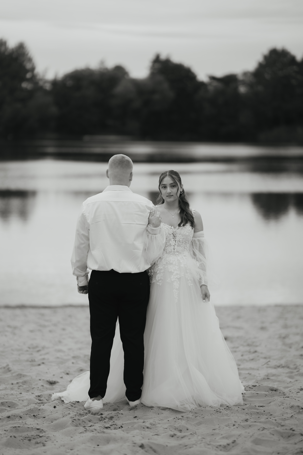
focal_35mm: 85
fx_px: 1073
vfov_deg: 23.9
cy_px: 228
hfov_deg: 16.1
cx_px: 152
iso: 100
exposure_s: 1/1600
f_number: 1.4
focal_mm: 85
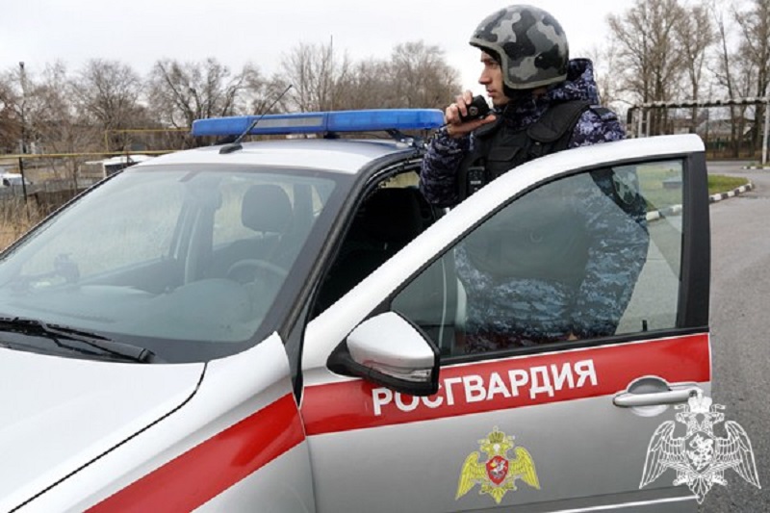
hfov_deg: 61.9
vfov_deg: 43.6
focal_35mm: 30
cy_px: 256
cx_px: 385
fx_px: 641
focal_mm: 20
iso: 100
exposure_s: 1/80
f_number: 5
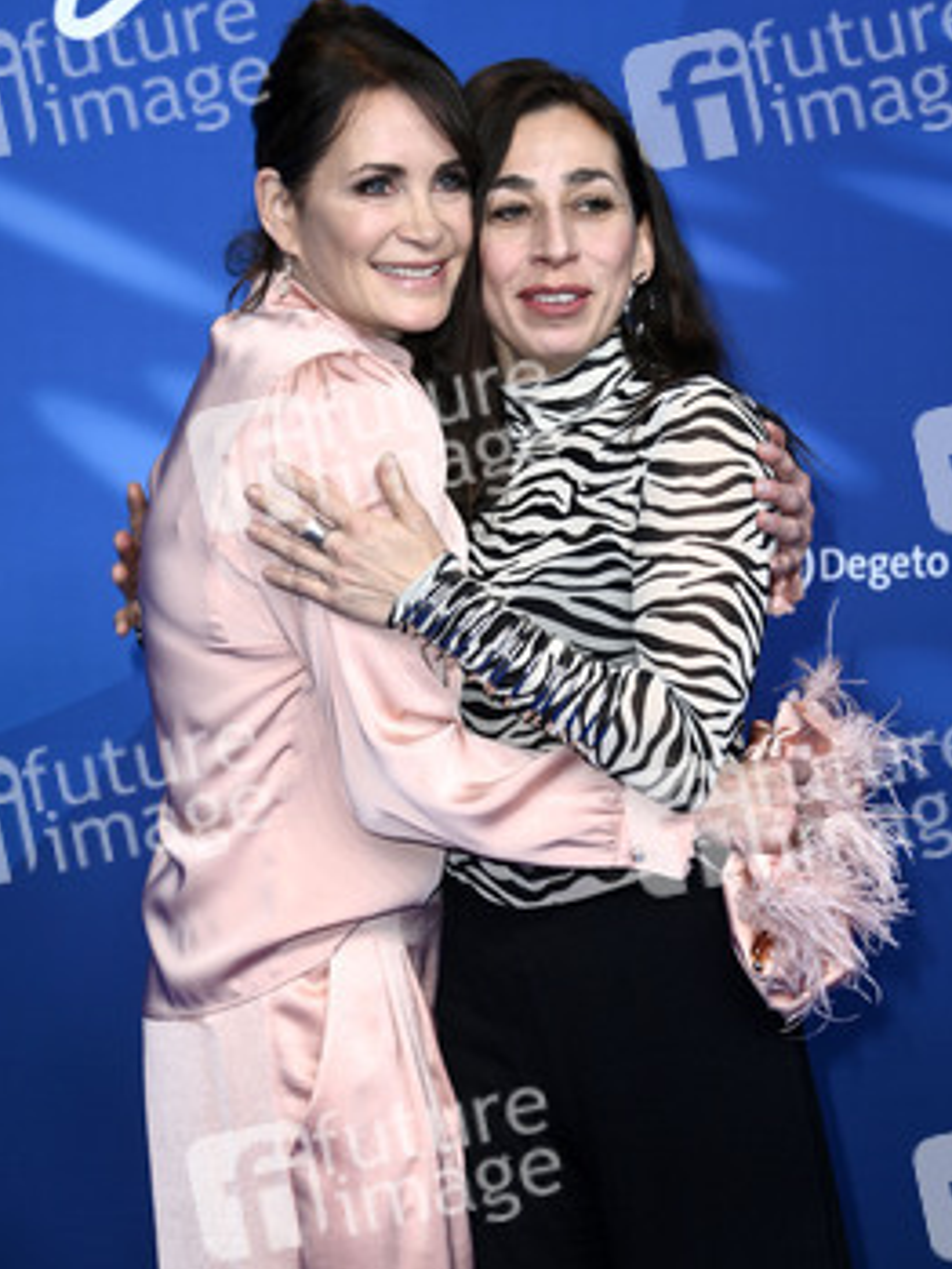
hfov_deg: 13.5
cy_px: 629
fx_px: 4031
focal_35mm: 110
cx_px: 480
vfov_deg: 17.9
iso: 800
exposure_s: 1/250
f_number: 5.6
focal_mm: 100
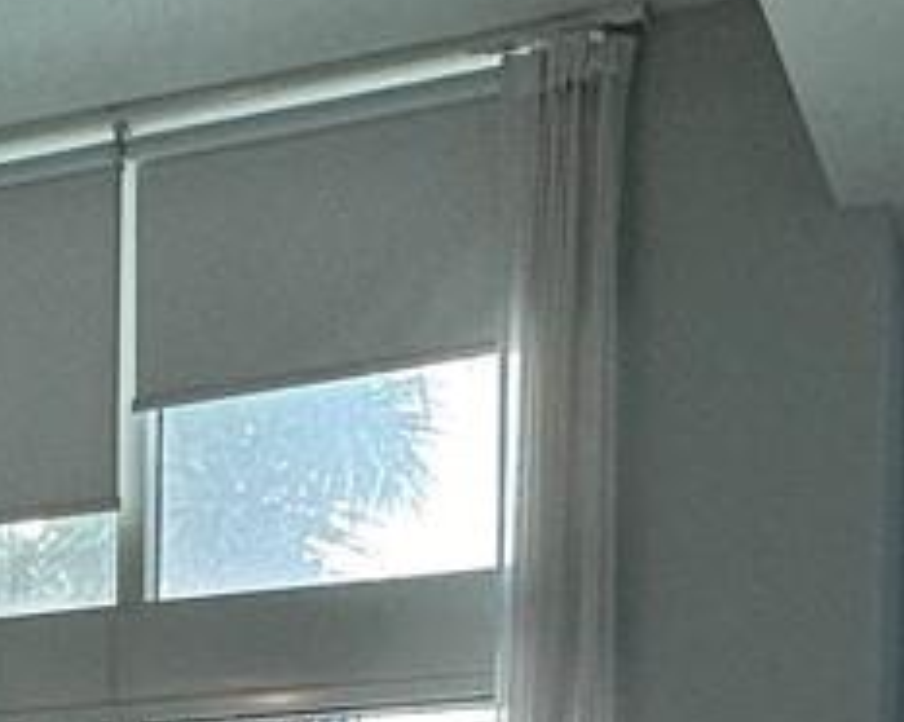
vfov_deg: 14.3
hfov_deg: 19.5
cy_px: 1335
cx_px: -85
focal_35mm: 94
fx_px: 2513
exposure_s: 1/120
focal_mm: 2.22
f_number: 2.2
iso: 100
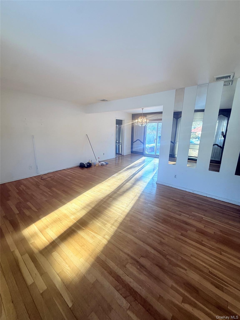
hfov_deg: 85.7
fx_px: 129
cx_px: 120
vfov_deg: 102.1
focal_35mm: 14
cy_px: 160
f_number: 2.2
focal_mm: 2.22
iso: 64
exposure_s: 1/120
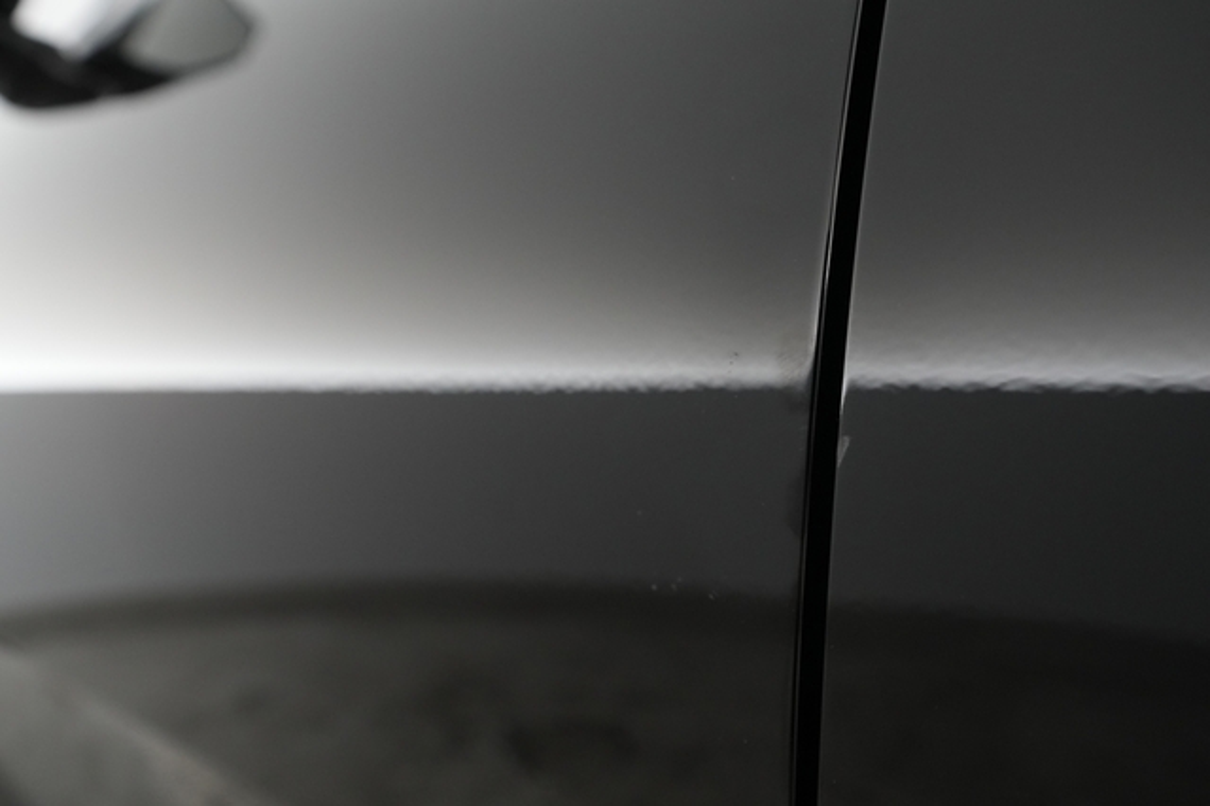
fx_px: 941
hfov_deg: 65.5
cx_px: 605
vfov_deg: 46.4
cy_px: 403
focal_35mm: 28
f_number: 4.5
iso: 4000
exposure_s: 1/100
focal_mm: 28
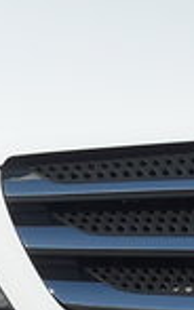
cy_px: -21
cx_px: 72
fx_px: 3220
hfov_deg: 3.5
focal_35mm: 381
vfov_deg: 5.5
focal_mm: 9
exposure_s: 1/2000
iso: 80
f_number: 3.2
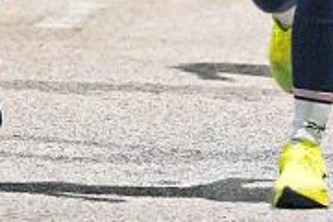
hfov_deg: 1.5
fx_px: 12736
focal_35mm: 1377
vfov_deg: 1.0
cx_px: 311
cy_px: -490
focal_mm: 200
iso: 8000
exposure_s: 1/200
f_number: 2.8
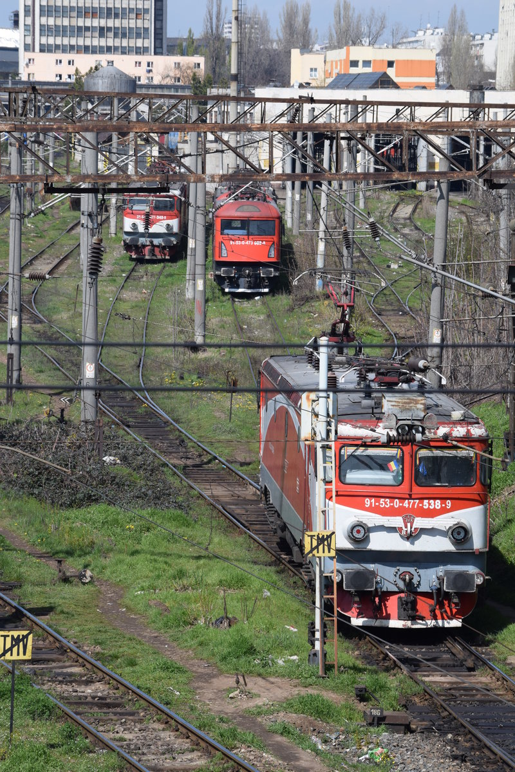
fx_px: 4023
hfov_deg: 7.3
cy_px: 386
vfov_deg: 11.0
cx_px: 258
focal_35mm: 188
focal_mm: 125
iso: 200
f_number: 9
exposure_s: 1/320
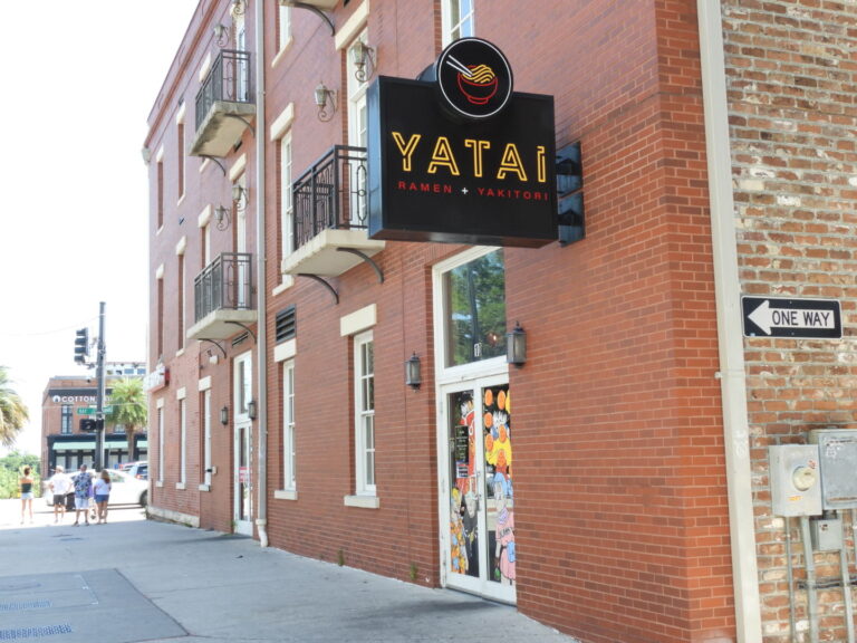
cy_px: 322
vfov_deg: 33.6
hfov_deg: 43.9
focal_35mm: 43
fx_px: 1065
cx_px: 428
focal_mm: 7.7
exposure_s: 1/40
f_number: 7.1
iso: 100
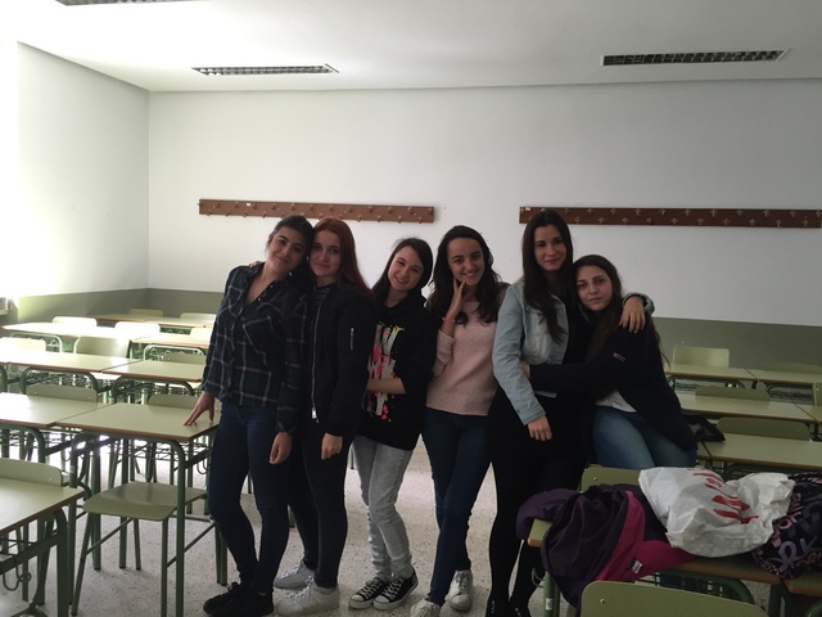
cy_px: 308
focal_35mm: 29
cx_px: 411
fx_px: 689
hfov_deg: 61.7
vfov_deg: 48.2
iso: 50
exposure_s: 1/33
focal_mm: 4.15
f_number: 2.2
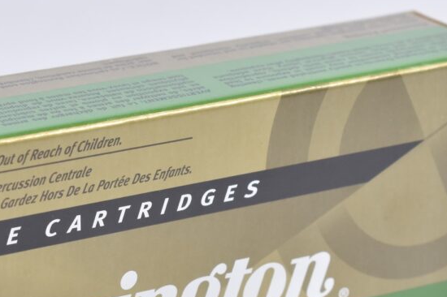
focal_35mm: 180
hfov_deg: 11.4
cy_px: 264
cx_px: 160
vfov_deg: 7.6
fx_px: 2235
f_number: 5.6
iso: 640
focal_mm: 55
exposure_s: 1/50
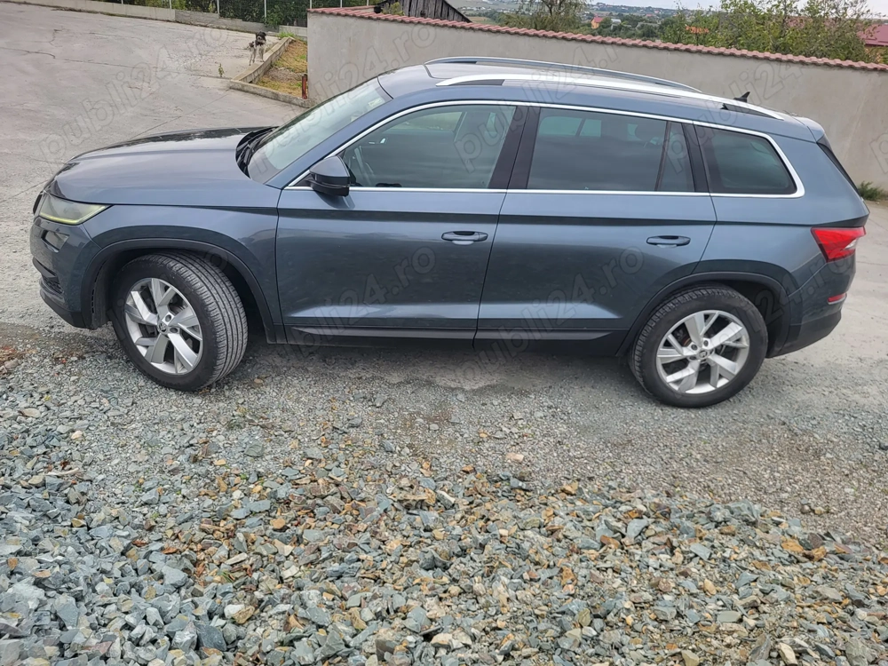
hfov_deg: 67.3
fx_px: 667
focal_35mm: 26
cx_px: 444
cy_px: 333
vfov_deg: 53.1
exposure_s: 1/316
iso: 40
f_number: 1.8
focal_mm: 5.4
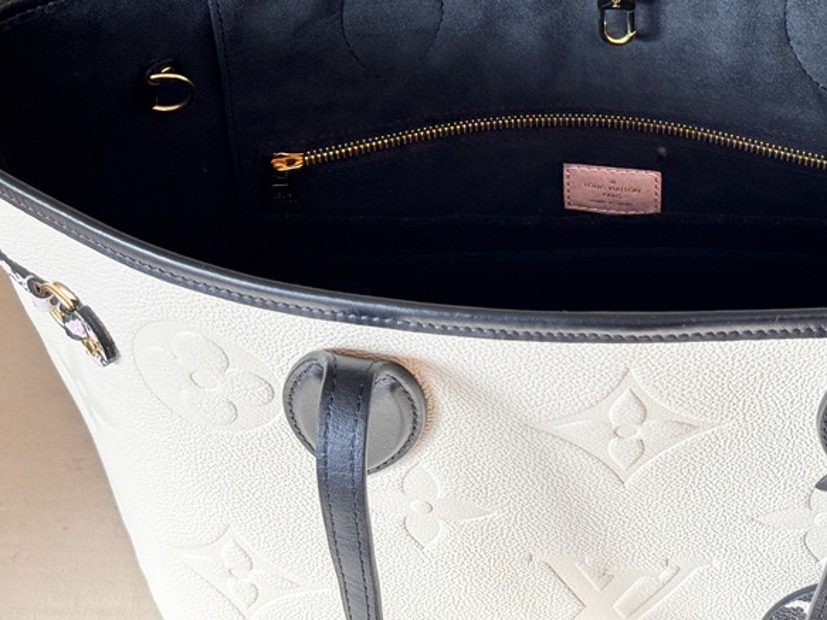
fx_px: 1983
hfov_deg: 23.4
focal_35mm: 83
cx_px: 596
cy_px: 123
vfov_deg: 17.6
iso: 100
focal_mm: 6.76
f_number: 1.78
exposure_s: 1/106
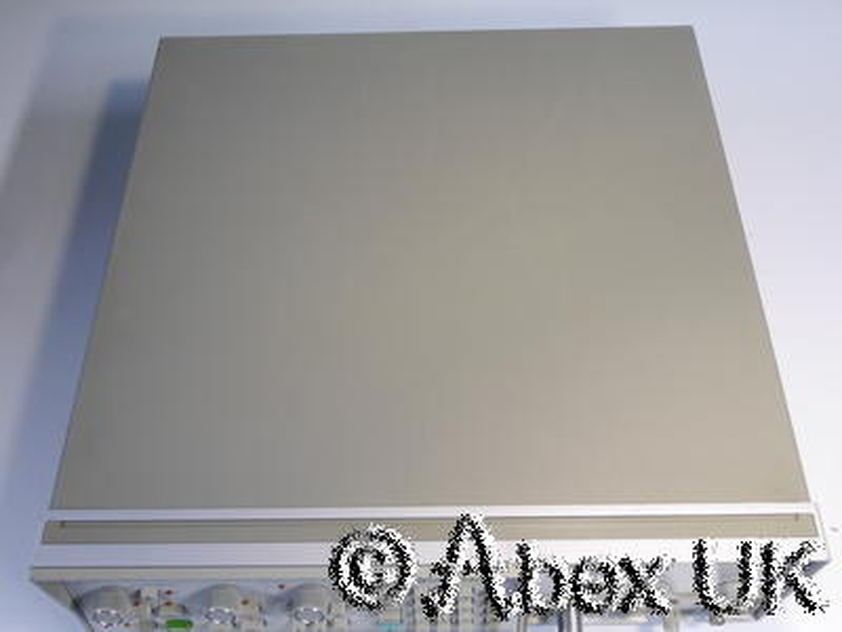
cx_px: 421
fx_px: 924
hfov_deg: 49.0
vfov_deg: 37.7
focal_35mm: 38
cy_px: 316
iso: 800
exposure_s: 1/1.6
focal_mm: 19
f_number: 22
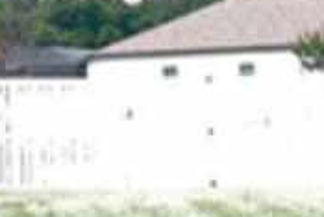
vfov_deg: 6.9
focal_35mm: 198
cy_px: 143
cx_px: 272
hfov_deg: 10.3
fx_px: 1783
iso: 100
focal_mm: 18
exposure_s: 1/200
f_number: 3.5
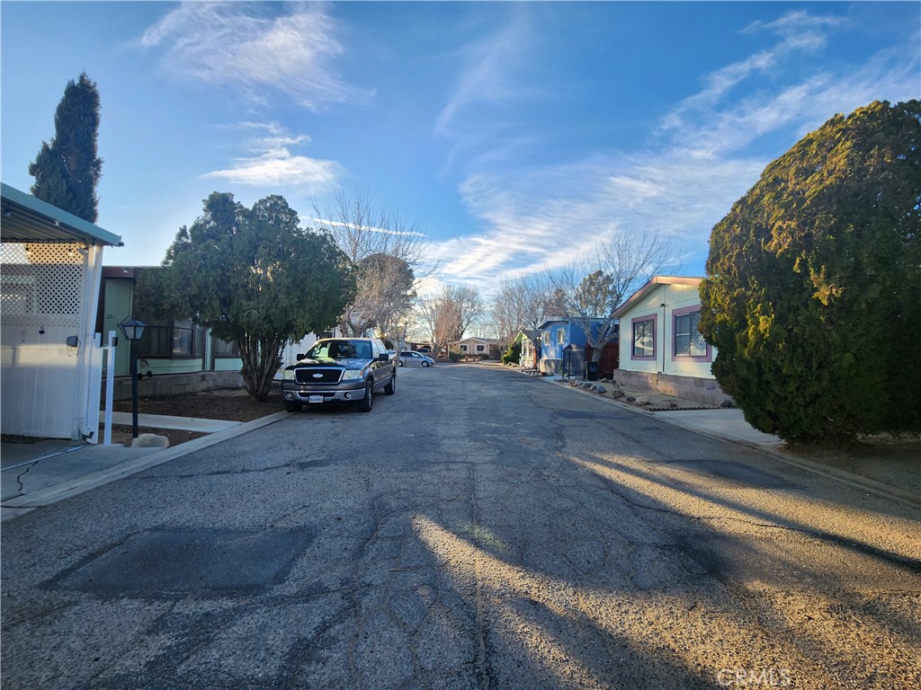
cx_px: 460
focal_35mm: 13
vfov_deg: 89.9
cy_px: 345
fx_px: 346
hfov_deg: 106.2
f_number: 2.2
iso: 50
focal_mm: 2.2
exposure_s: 1/724
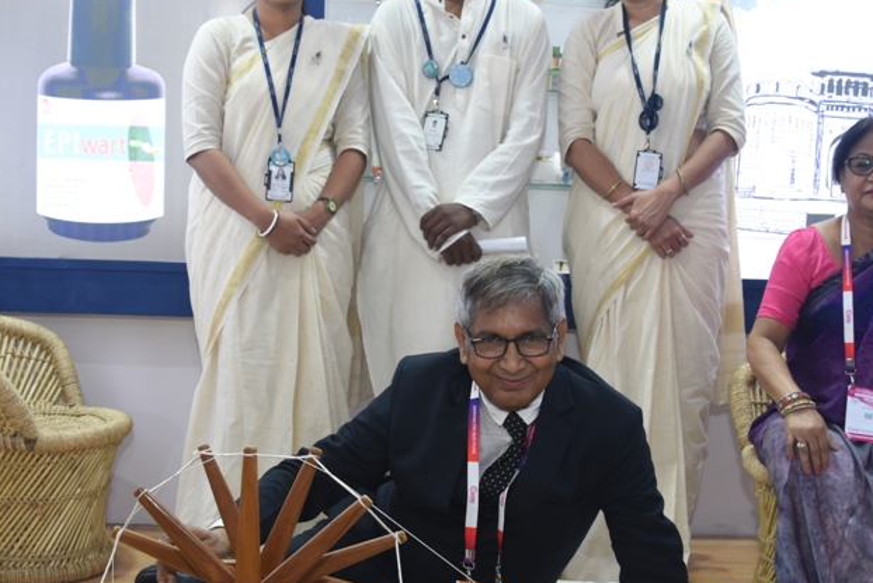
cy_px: 310
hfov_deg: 38.3
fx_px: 1257
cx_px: 462
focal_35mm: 52
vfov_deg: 26.1
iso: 640
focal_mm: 21
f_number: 5.6
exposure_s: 1/80
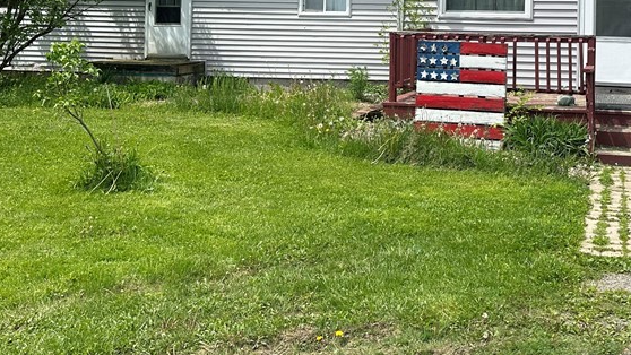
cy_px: 8
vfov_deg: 23.9
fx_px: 803
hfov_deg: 41.5
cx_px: 478
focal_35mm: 48
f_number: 1.78
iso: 80
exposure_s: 1/3356
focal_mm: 6.86
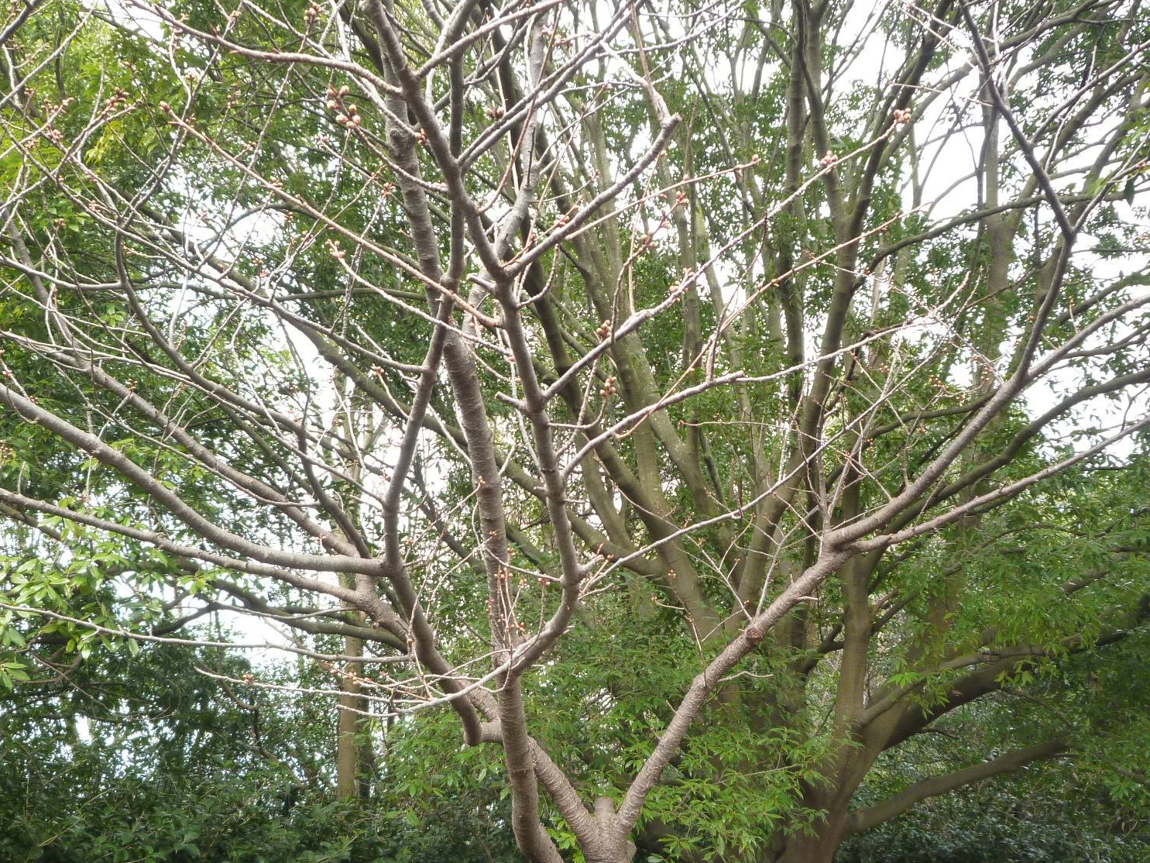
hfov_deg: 46.8
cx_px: 590
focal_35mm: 40
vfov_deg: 35.9
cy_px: 513
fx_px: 1329
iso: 125
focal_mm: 5.2
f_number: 3
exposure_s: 1/125
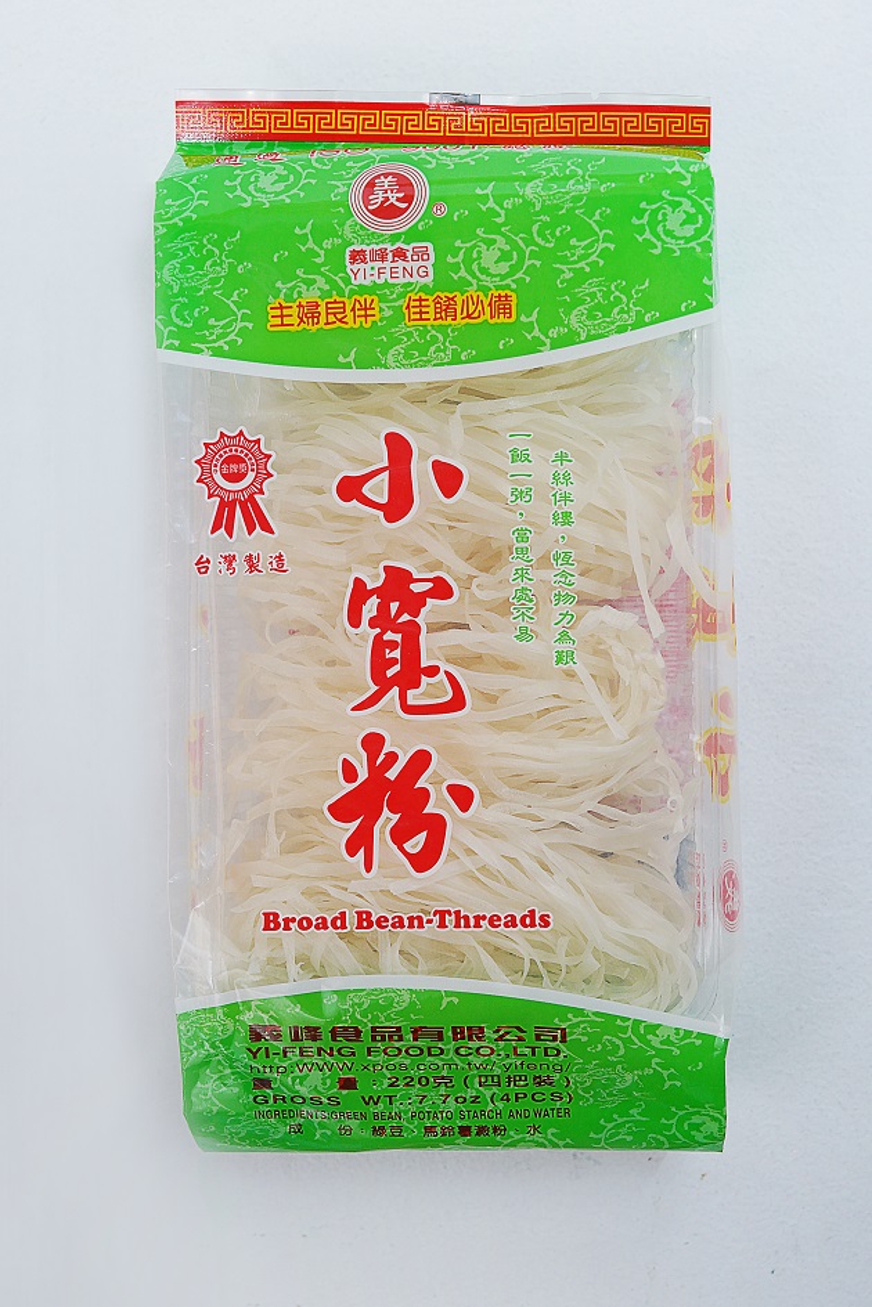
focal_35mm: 70
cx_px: 436
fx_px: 2543
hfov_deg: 19.5
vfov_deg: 28.8
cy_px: 654
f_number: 5.6
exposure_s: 1/50
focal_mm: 70
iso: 400
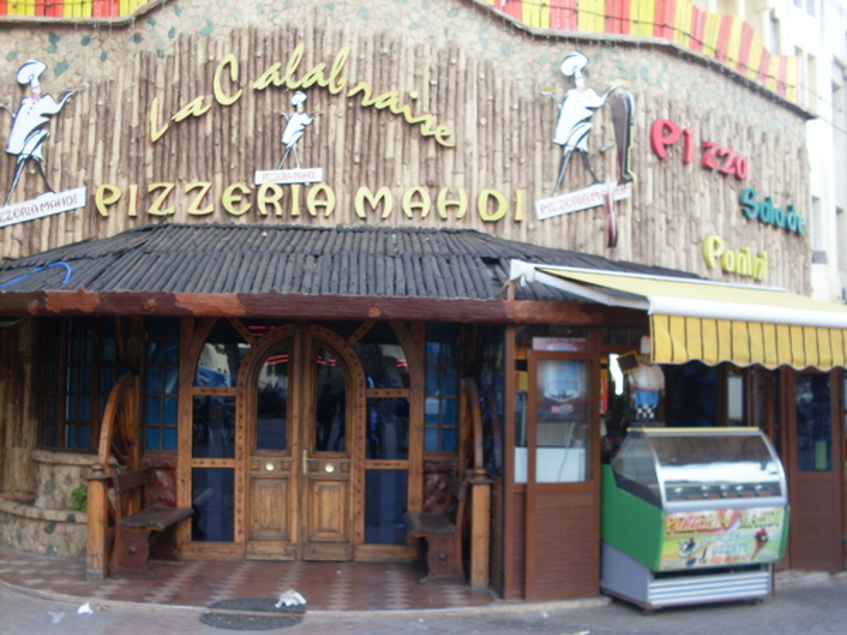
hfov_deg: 49.0
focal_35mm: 38
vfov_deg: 37.7
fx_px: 930
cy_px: 318
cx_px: 424
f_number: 2.8
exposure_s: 1/180
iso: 80
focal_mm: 6.3
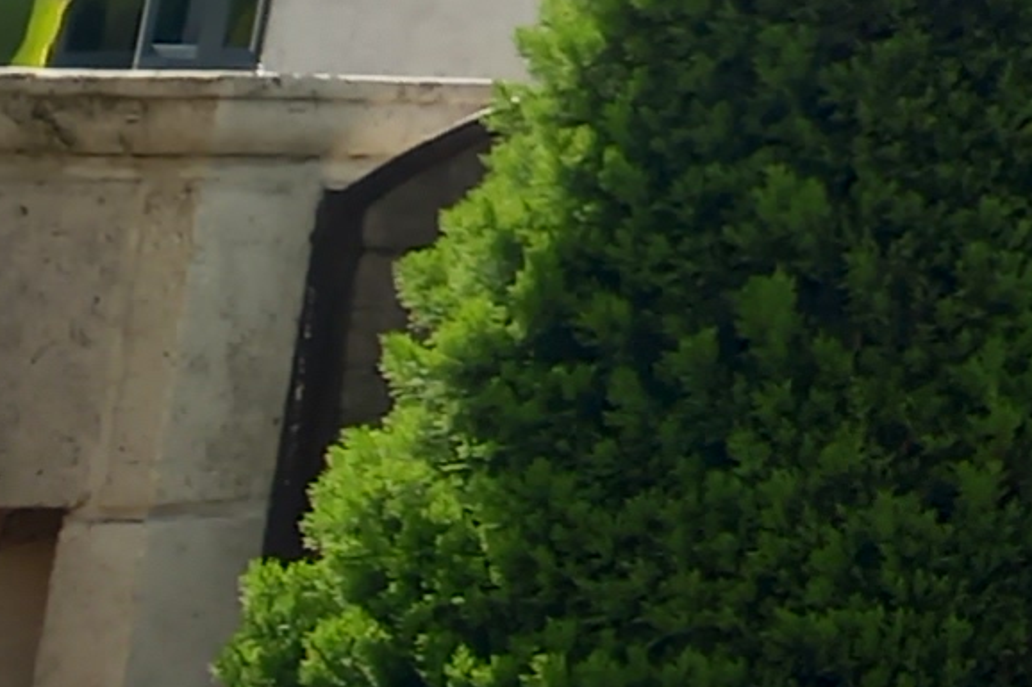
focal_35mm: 180
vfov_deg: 7.0
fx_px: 5158
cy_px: -1135
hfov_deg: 8.7
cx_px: 3448
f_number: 2
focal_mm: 4.6
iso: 25
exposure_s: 1/295
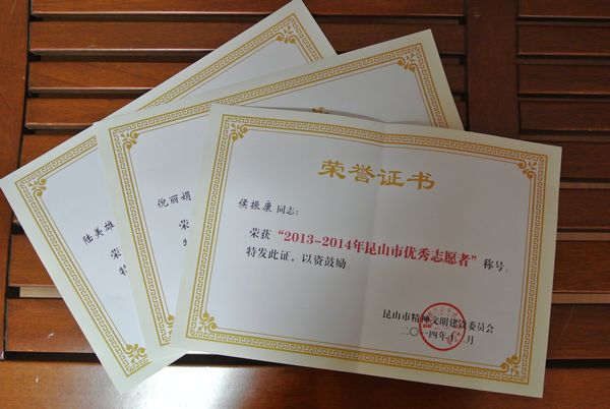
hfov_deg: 46.3
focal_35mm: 42
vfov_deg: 32.0
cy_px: 204
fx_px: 713
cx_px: 305
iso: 800
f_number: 4.2
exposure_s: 1/15
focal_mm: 15.7
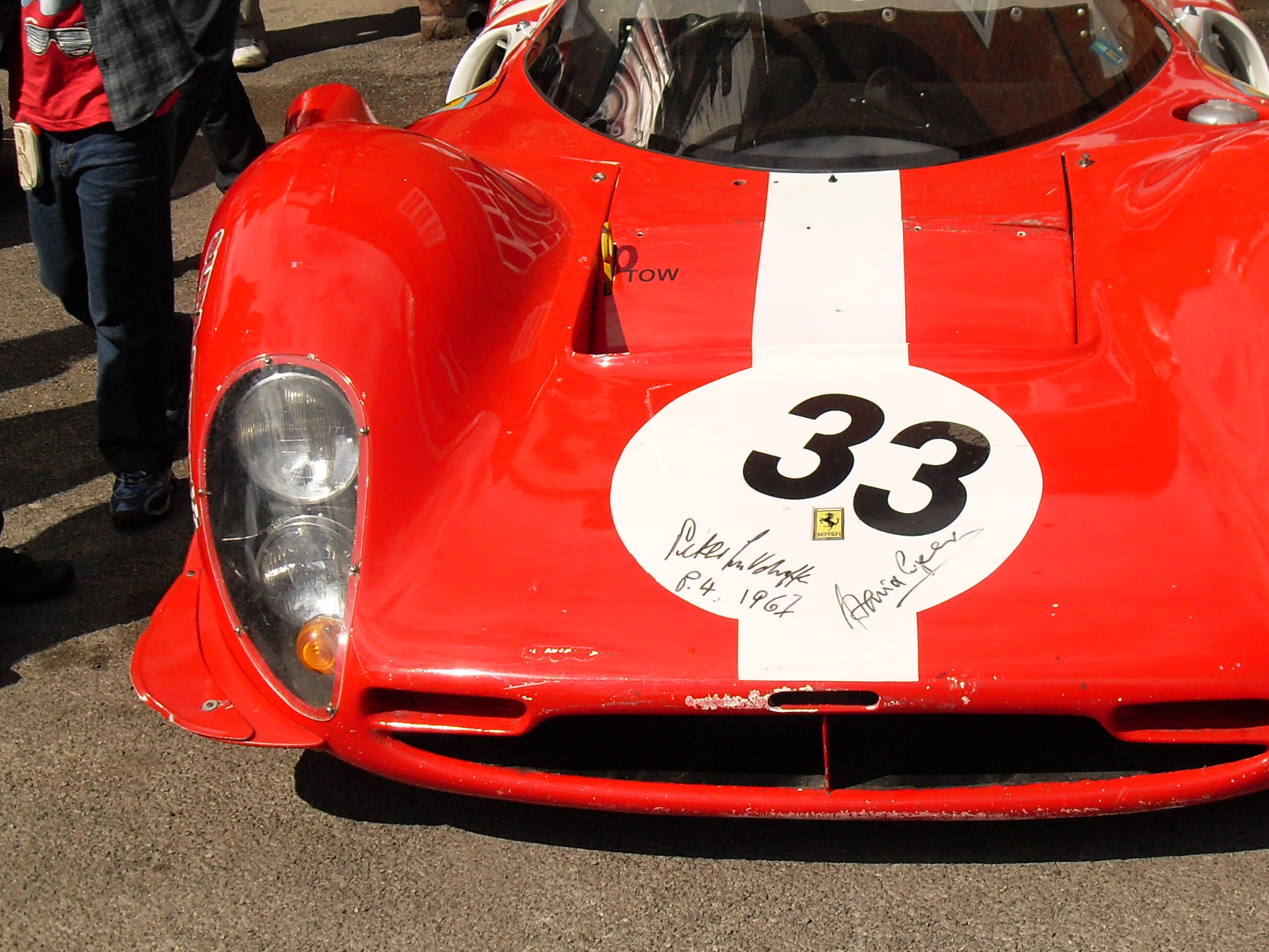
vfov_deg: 26.6
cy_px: 448
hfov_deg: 34.4
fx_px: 2016
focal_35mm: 55
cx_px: 908
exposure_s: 1/180
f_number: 8.9
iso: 80
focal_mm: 6.3
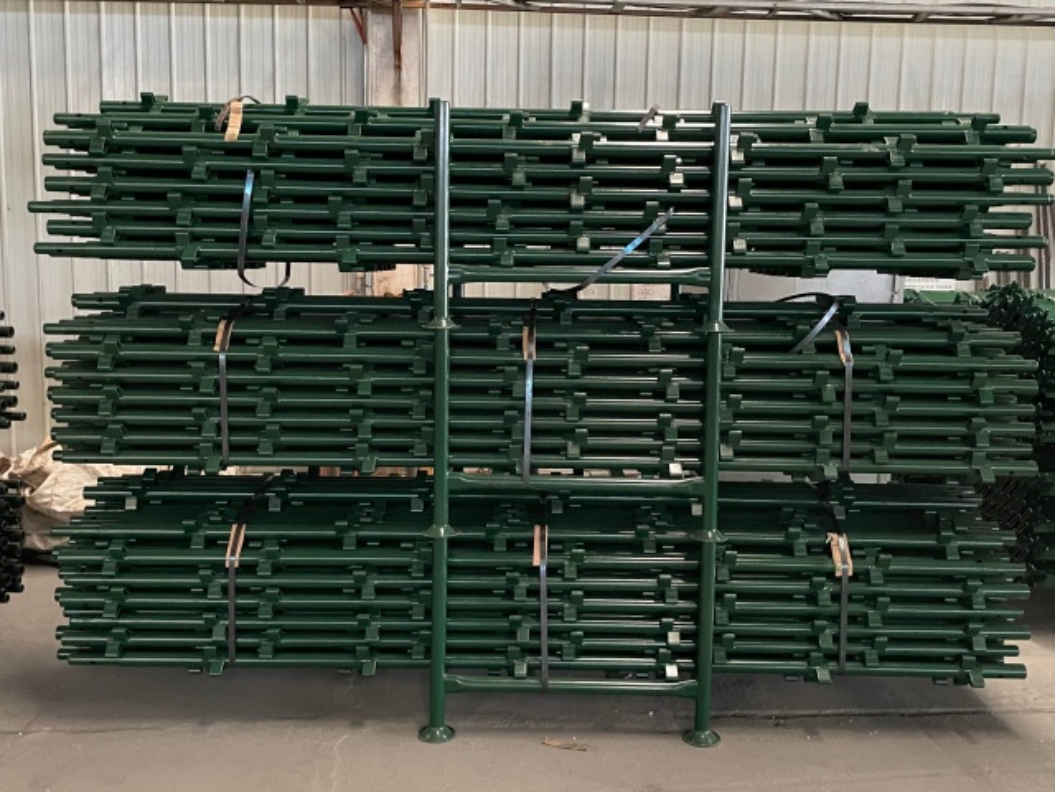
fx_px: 792
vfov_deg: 53.1
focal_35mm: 26
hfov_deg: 67.3
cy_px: 396
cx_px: 528
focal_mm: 4.2
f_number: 1.6
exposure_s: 1/44
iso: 500
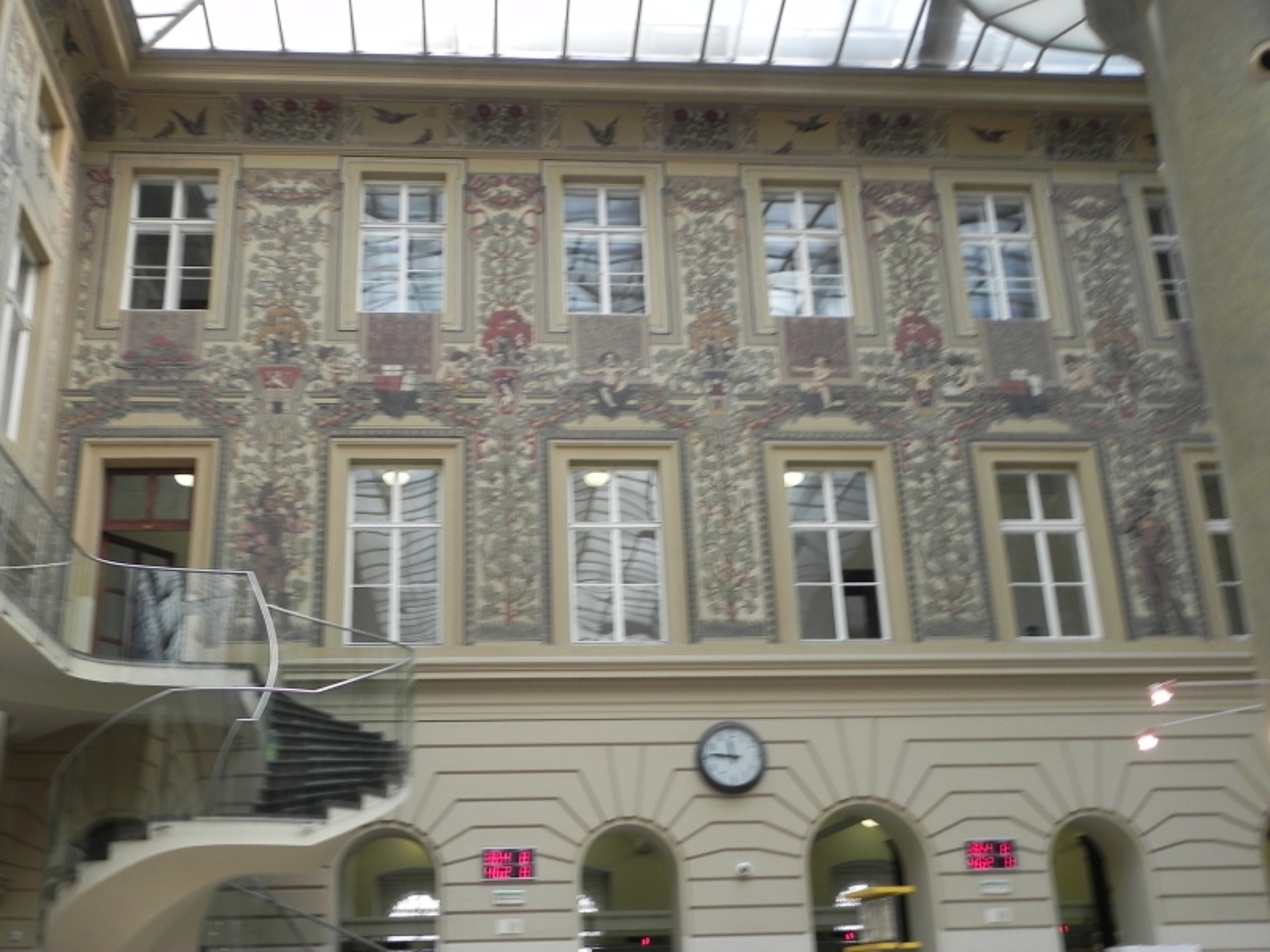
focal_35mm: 37
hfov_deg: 50.1
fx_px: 1357
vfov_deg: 38.7
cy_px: 476
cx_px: 635
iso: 160
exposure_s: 1/51
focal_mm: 6.6
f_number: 3.2
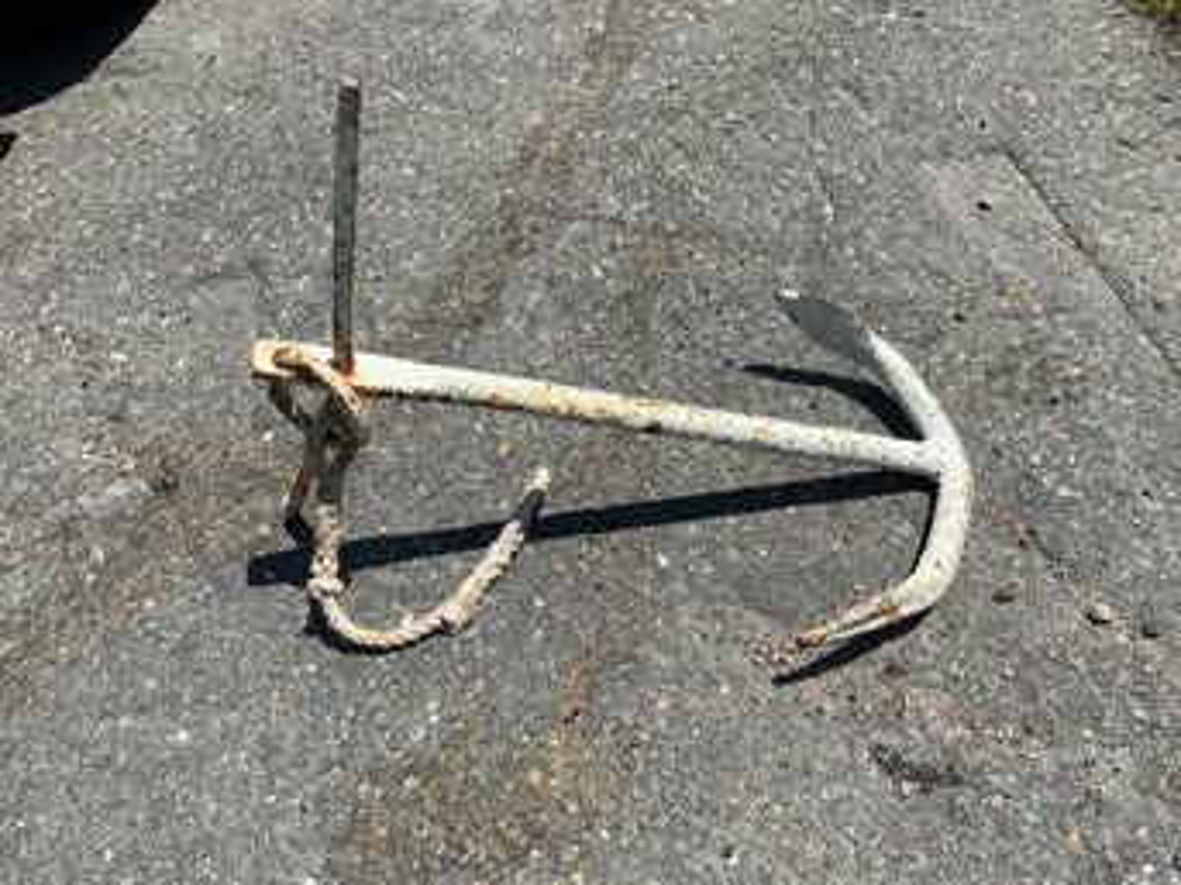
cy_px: 442
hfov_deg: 61.7
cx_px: 590
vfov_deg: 48.2
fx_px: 989
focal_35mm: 29
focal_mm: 3
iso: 16
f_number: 1.8
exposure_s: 1/2141
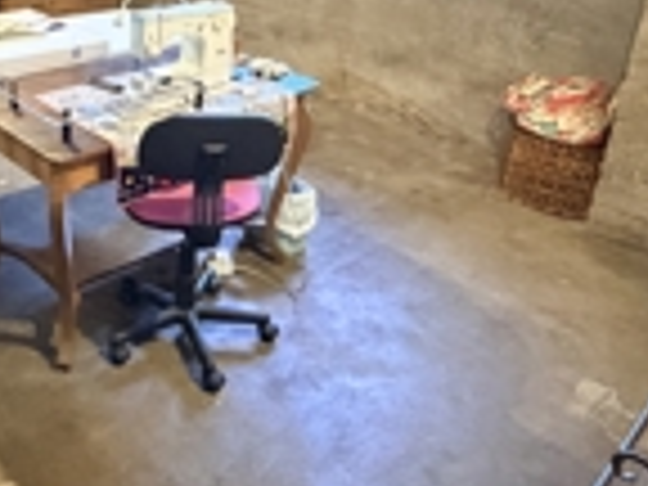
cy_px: 122
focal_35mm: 39
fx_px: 730
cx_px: 171
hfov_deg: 46.3
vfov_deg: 36.0
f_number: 2.2
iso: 1000
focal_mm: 2.22
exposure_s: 1/40
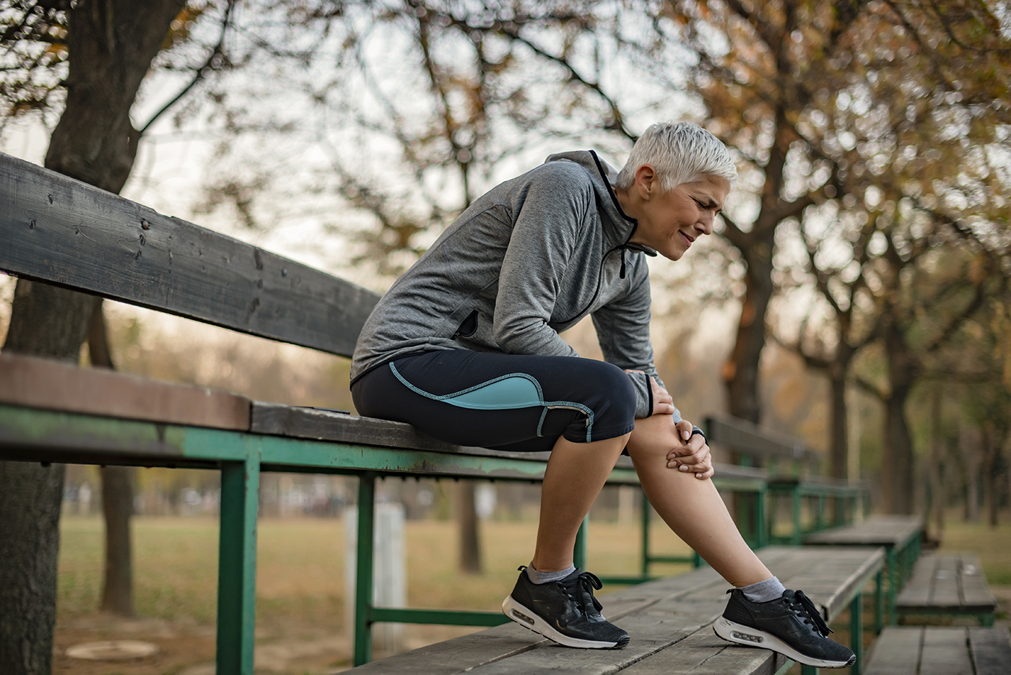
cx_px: 506
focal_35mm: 50
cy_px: 338
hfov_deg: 39.6
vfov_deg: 27.0
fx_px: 1405
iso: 320
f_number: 1.8
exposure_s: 1/640
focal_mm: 50
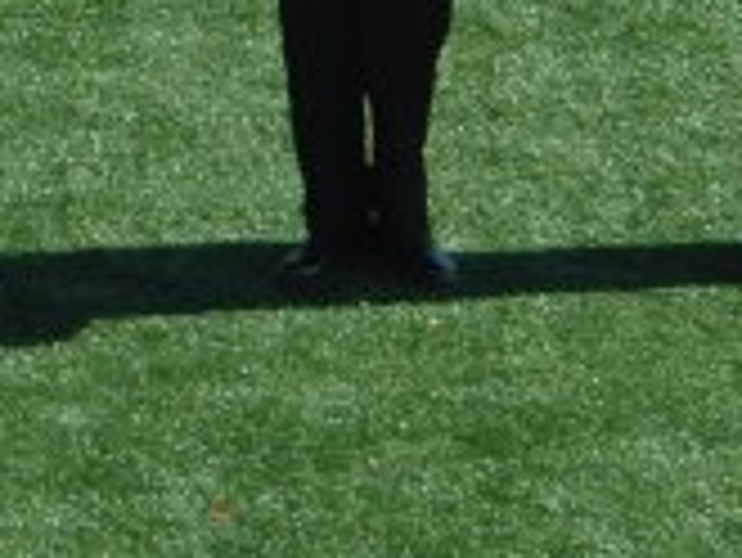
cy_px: -212
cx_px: -220
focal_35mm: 1049
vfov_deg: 1.4
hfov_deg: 1.9
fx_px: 22502
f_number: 5.6
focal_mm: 150
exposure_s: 1/500
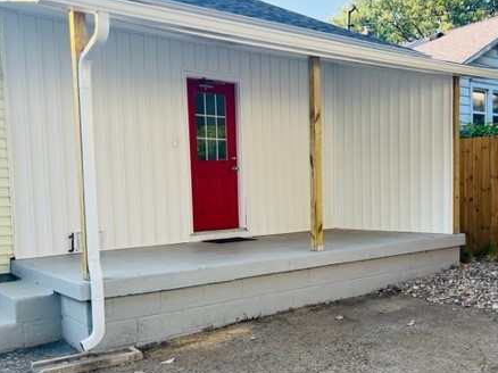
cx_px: 271
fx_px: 546
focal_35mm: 38
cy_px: 233
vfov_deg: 37.5
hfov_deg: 48.9
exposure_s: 1/452
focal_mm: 5.7
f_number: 1.5
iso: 50
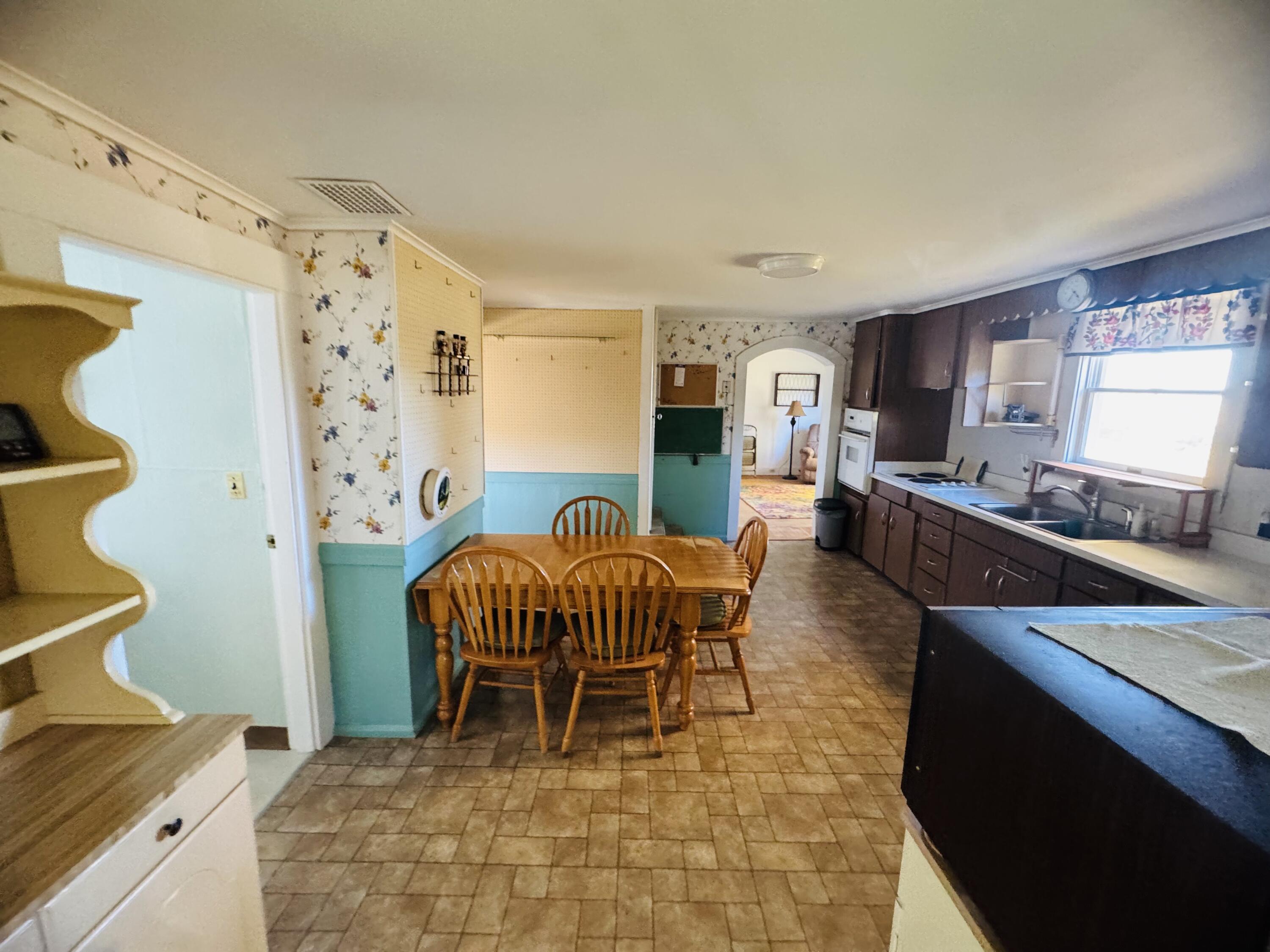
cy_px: 476
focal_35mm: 14
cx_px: 635
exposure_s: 1/60
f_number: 2.2
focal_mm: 2.22
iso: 500
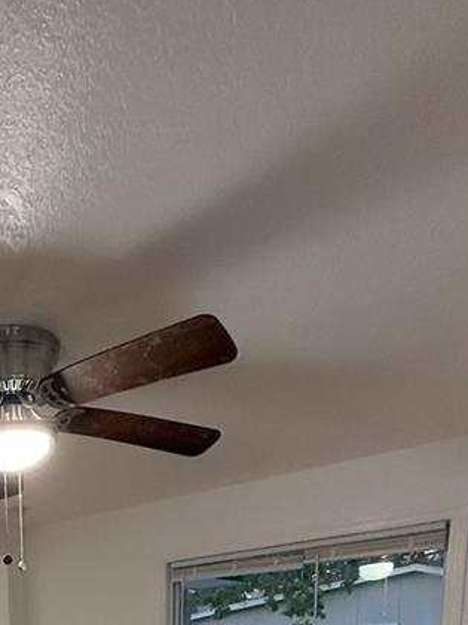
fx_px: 721
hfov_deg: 32.8
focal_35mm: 40
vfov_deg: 33.7
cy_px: 815
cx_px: -9
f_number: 2.2
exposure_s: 1/120
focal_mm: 2.22
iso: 640
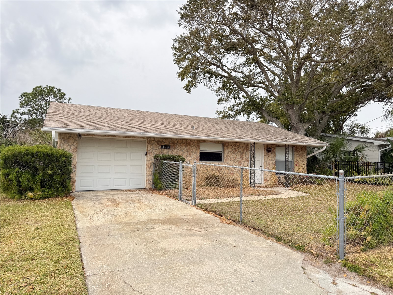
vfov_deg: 56.8
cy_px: 148
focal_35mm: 24
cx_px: 196
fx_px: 272
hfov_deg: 71.6
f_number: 1.78
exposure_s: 1/266
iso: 80
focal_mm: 6.76
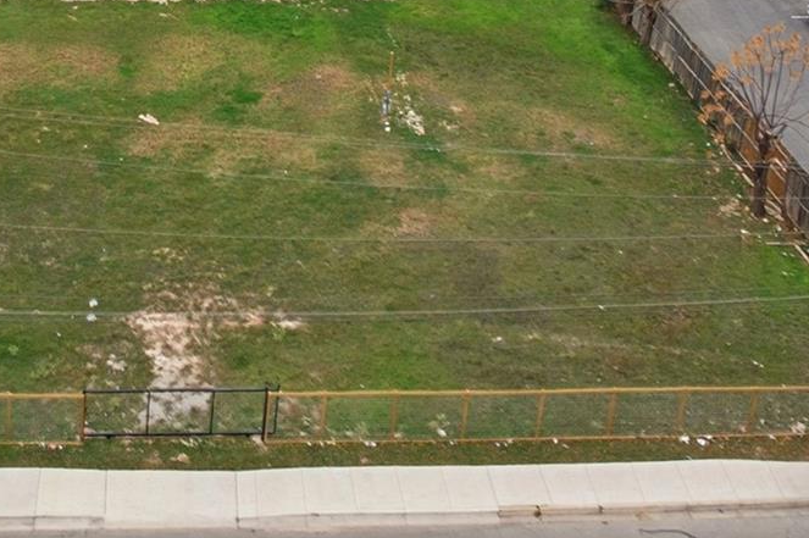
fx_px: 1527
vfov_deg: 18.9
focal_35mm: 68
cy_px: -113
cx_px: 223
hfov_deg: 29.3
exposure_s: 1/40
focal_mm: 8.4
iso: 100
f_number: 2.8
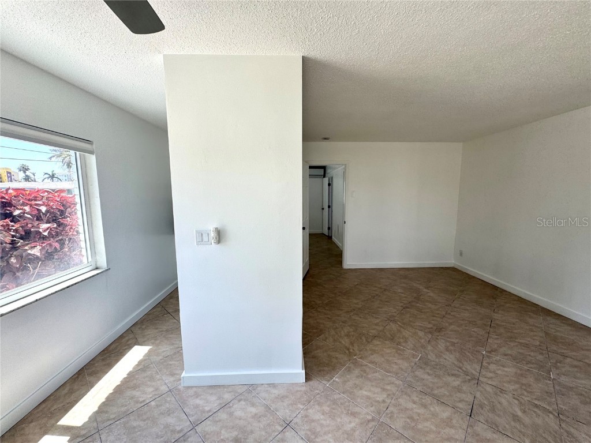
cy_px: 222
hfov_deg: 102.1
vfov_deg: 85.7
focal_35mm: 14
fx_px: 239
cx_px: 296
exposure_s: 1/204
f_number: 2.2
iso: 40
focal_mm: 2.22
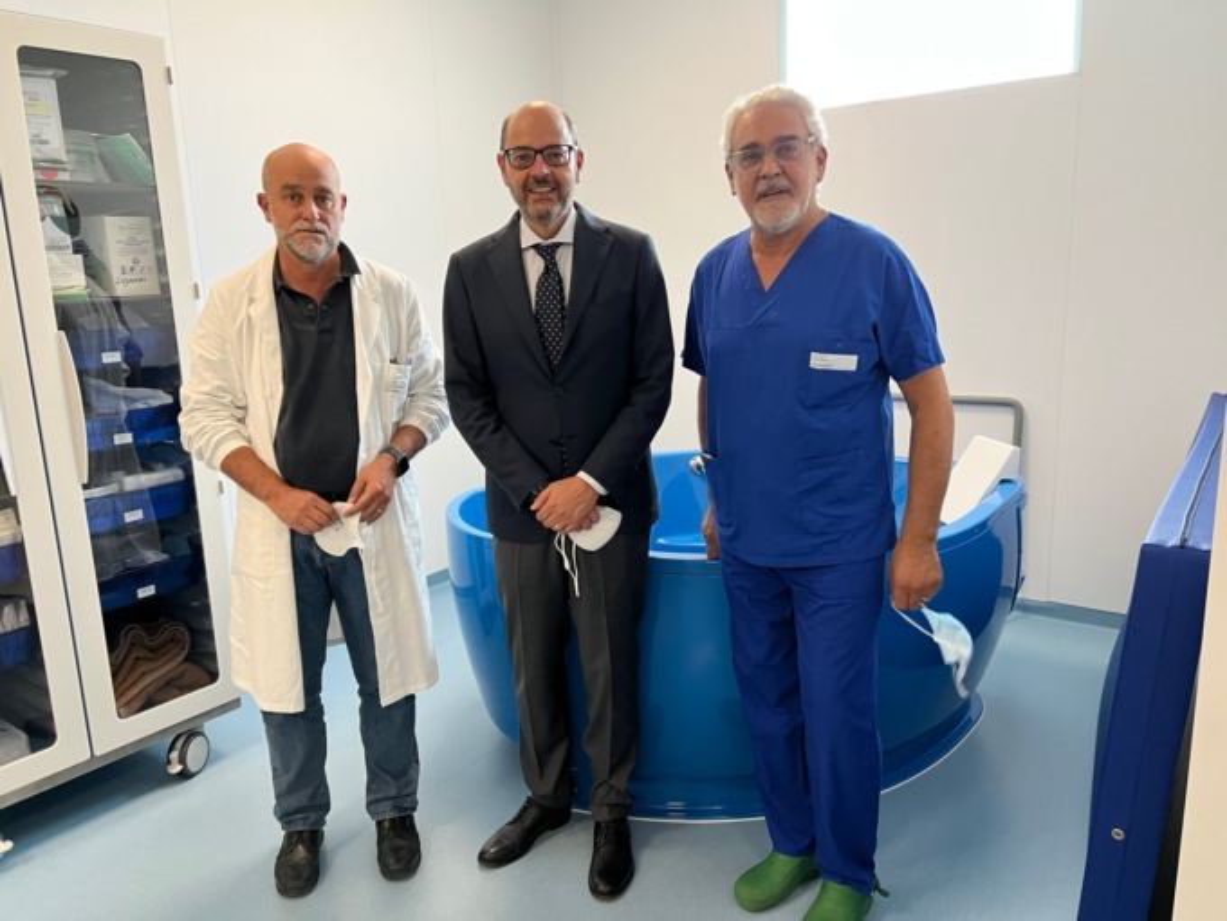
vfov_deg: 53.1
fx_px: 922
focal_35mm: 26
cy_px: 460
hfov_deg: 67.3
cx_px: 614
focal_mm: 5.7
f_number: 1.5
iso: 160
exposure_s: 1/50
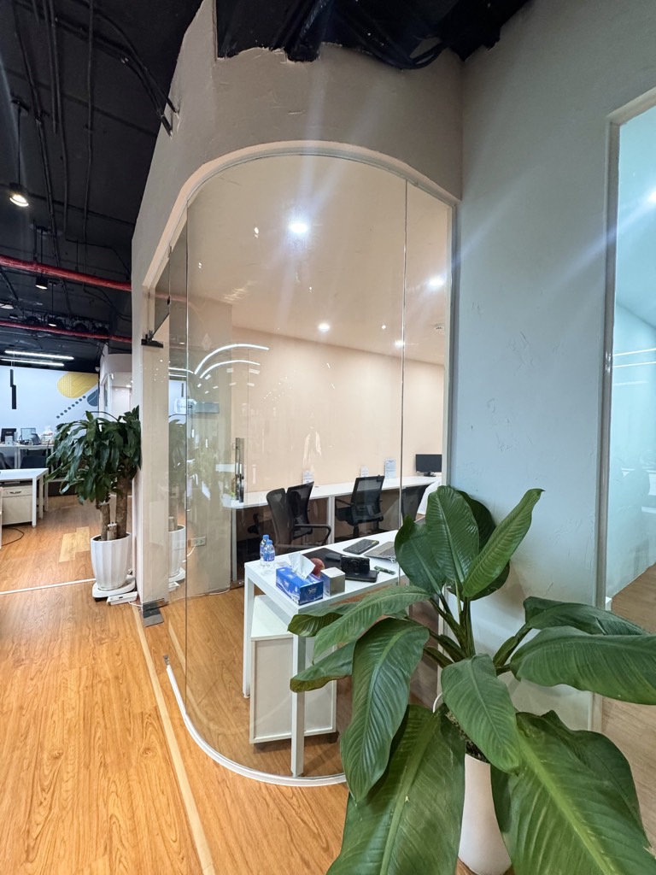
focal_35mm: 14
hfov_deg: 85.7
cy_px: 438
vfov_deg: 102.1
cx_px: 328
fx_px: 354
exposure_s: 1/99
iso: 320
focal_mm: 2.22
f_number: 2.2
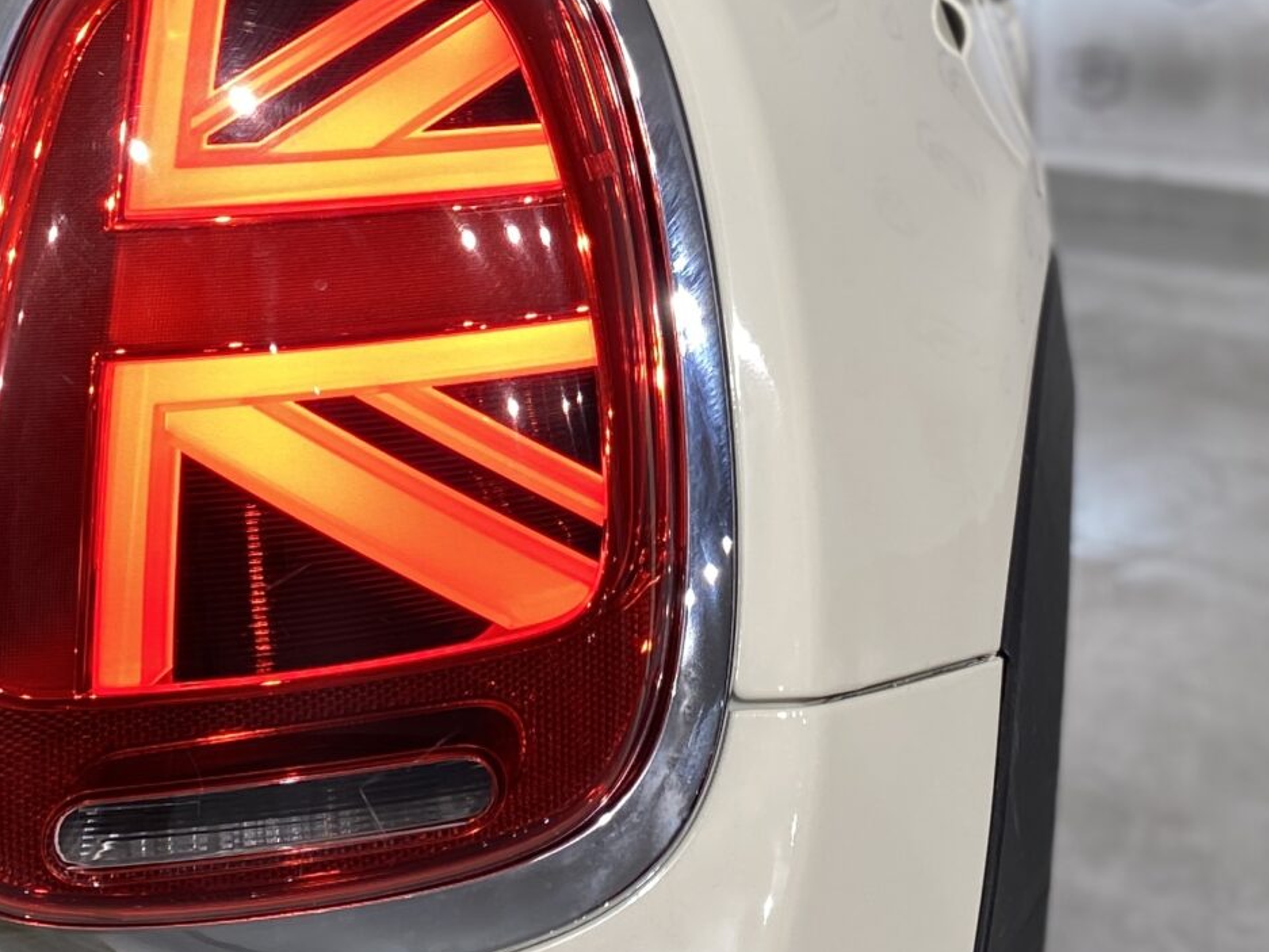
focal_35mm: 71
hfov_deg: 27.4
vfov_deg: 20.1
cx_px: 734
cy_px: -5
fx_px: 2603
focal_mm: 4.25
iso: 32
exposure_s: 1/125
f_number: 1.8
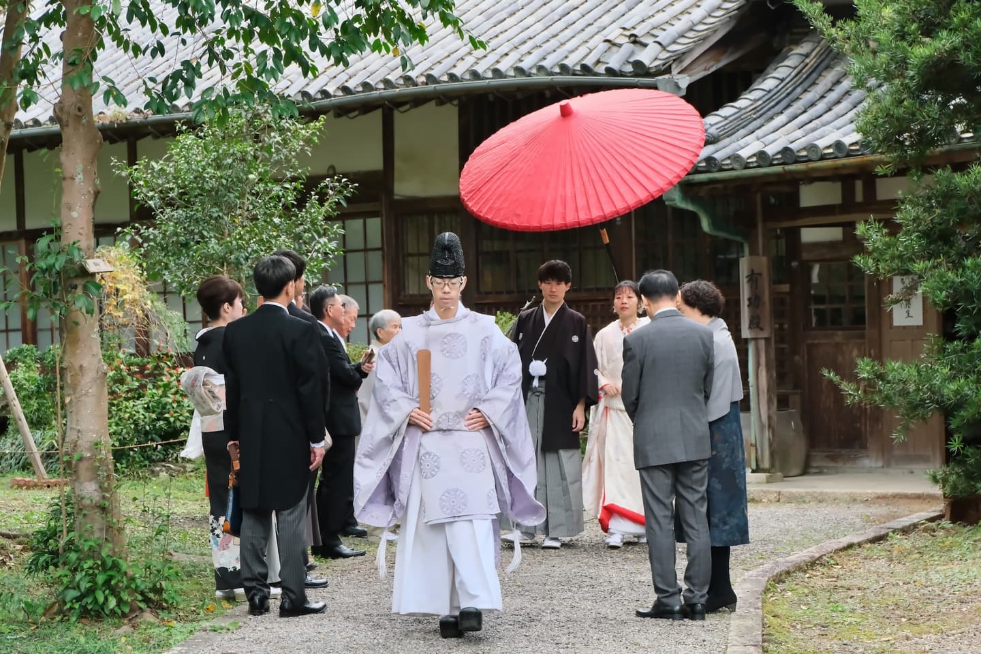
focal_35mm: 105
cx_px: 490
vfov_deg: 13.0
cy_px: 327
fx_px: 2861
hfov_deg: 19.5
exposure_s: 1/200
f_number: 6.3
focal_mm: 70
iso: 1600
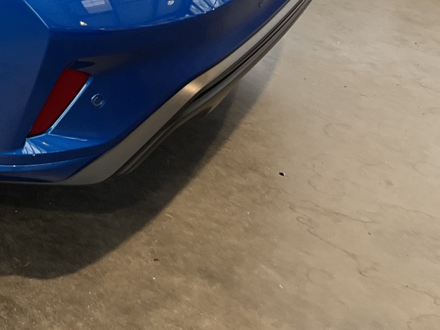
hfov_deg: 20.7
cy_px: -171
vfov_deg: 16.5
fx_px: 1029
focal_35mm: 81
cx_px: -213
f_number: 1.6
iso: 125
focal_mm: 5.1
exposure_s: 1/100
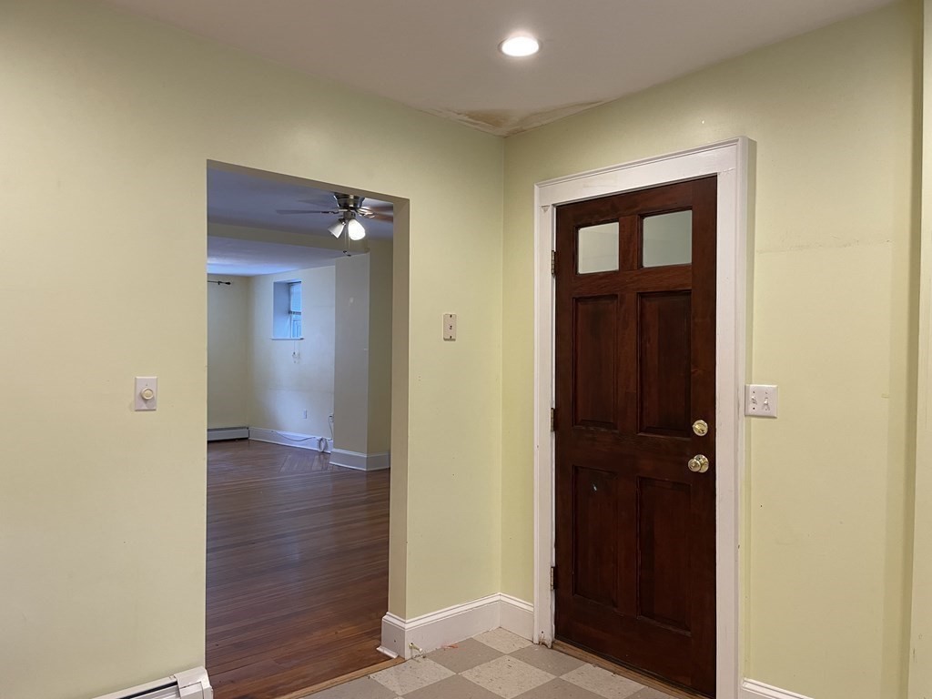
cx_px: 466
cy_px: 350
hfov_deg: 67.3
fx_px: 700
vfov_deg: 53.1
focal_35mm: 26
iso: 100
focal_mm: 4.2
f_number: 1.6
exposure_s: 1/60
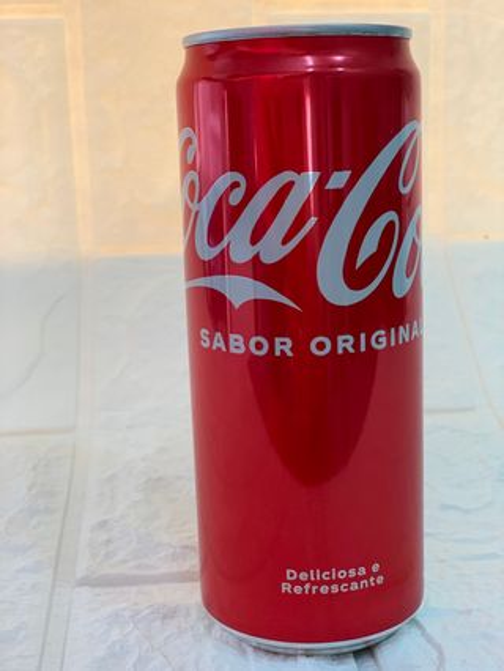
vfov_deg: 36.8
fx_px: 1008
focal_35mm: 52
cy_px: 336
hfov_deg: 28.1
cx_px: 252
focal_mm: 6
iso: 125
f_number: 2.4
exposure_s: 1/60
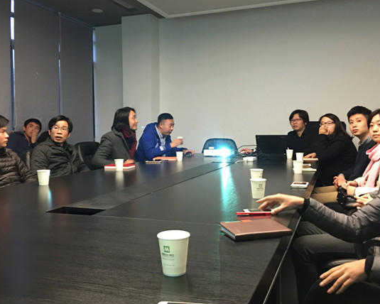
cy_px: 146
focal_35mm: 36
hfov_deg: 50.3
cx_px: 188
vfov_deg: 41.1
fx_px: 405
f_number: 2.2
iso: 125
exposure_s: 1/8
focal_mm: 4.15
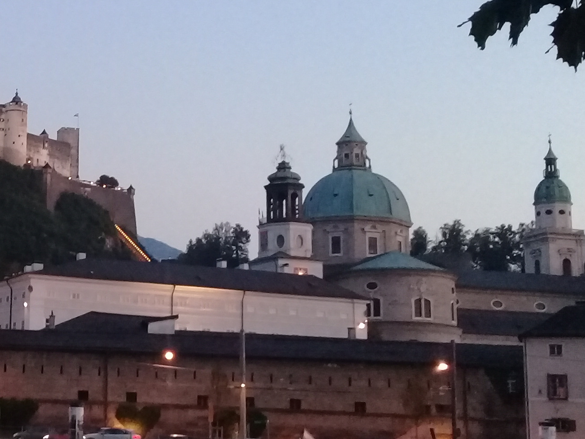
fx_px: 1318
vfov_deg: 18.9
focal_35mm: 78
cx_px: 19
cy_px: 161
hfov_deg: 24.1
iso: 200
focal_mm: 3.3
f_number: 2.2
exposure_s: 1/15
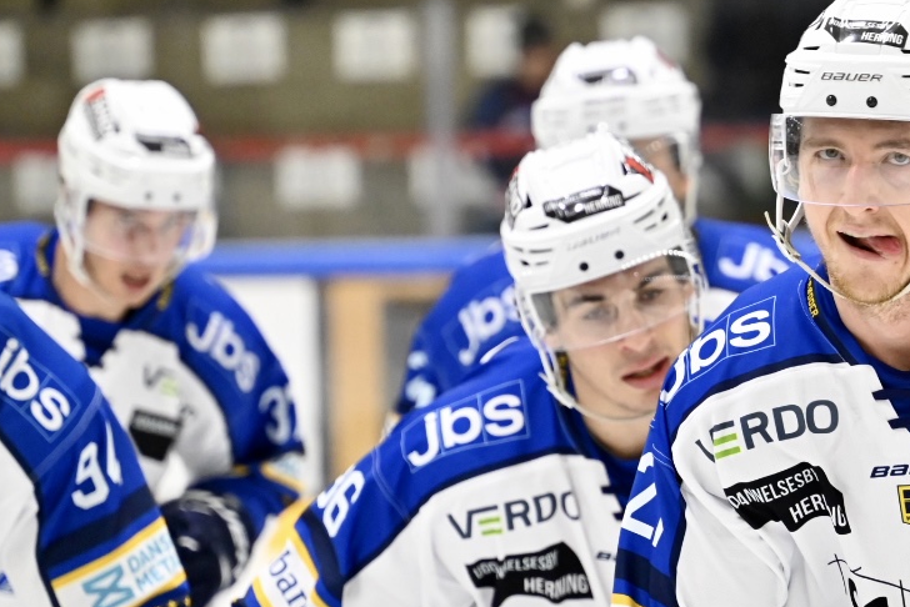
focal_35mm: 367
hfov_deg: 5.6
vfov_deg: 3.7
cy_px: 328
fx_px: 9280
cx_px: 941
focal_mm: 165
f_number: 4
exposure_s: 1/1000
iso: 5000
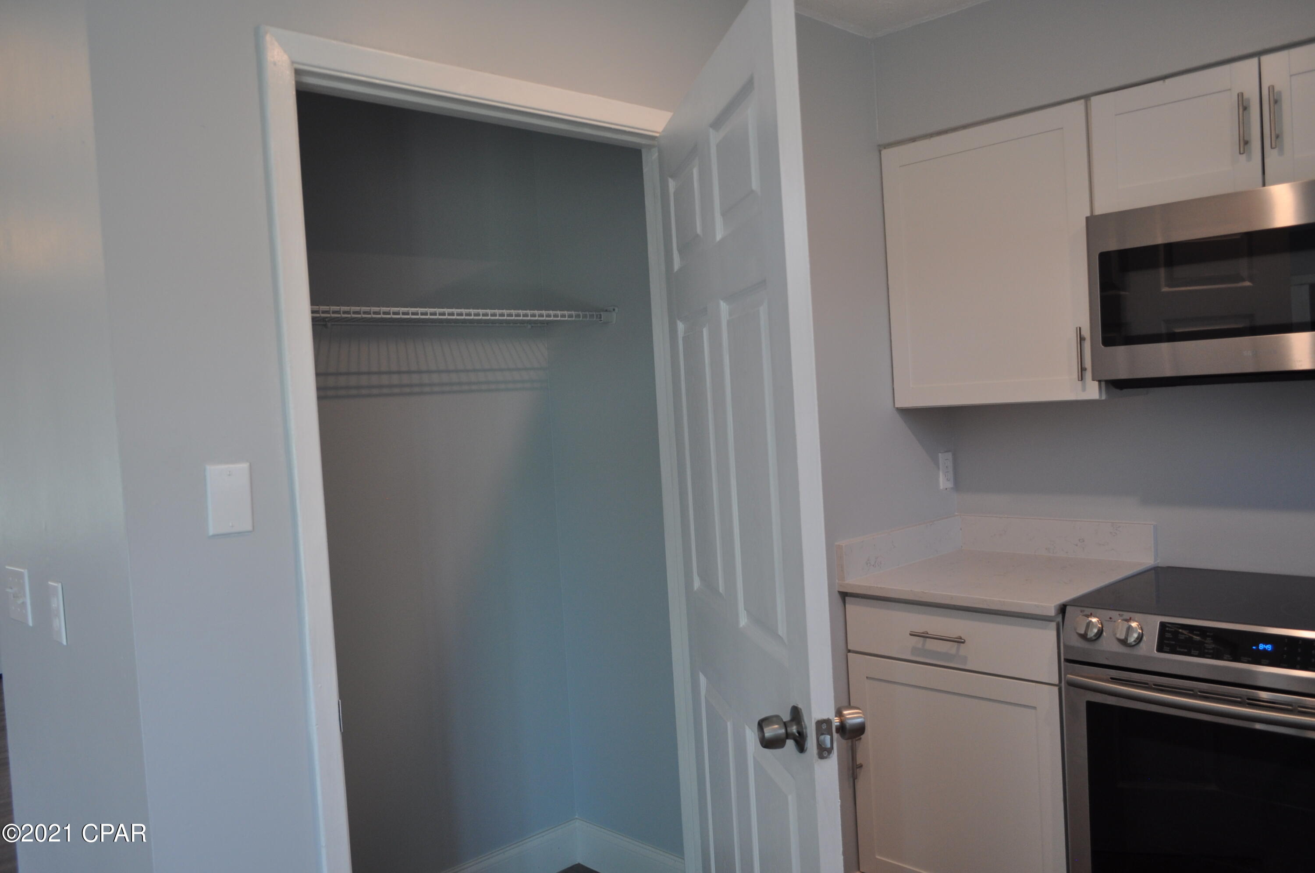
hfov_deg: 67.4
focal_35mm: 27
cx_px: 658
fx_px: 985
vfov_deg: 47.8
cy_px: 436
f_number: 4
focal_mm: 18
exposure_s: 1/60
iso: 400
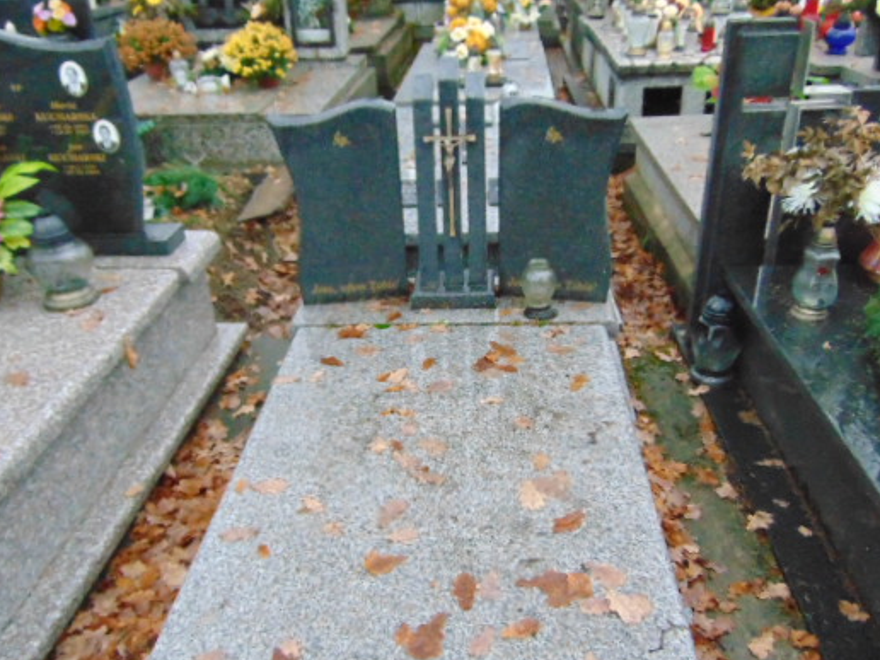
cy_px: 382
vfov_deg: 45.3
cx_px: 457
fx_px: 788
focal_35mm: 31
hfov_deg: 58.3
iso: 800
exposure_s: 1/125
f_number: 3
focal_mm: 4.5
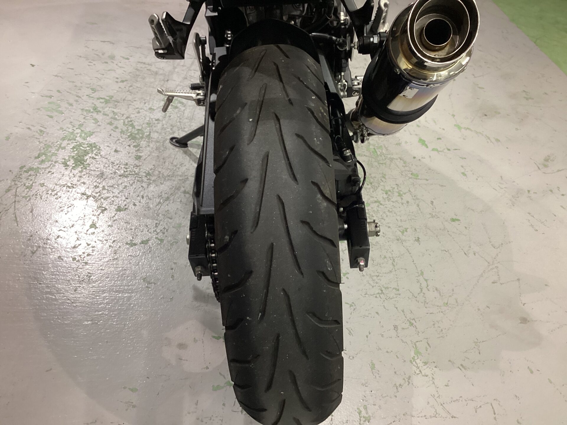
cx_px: 284
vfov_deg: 45.4
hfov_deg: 58.4
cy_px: 212
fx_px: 508
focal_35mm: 31
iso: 125
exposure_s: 1/60
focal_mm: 3.3
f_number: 2.4
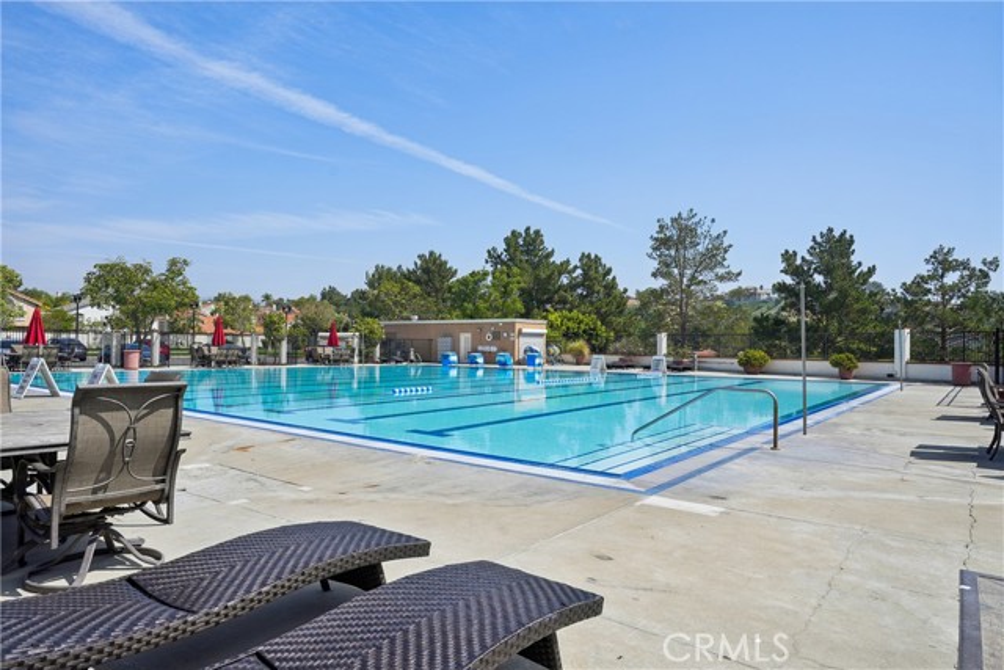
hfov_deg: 78.6
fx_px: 614
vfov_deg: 57.3
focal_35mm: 22
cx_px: 502
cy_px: 335
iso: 125
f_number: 8
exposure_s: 1/640
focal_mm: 22
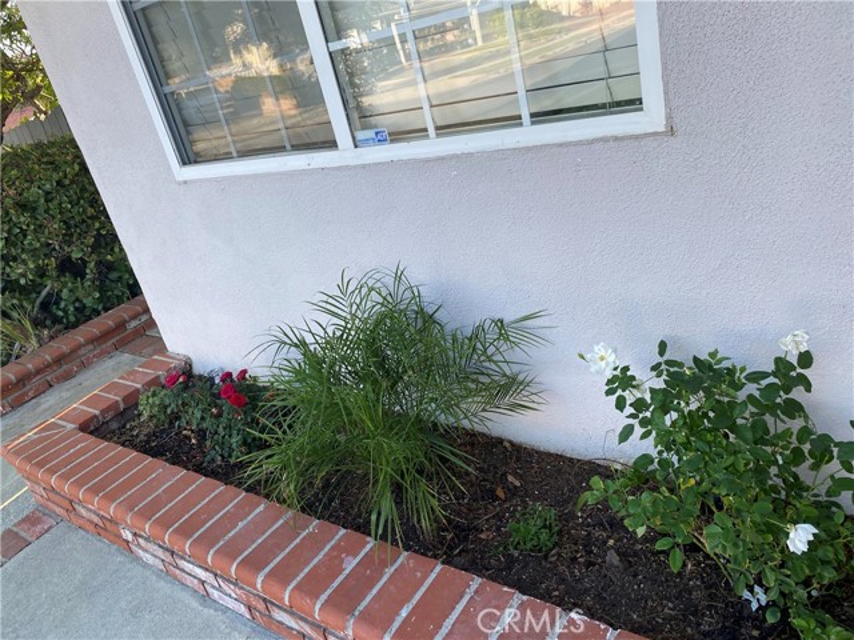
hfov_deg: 67.3
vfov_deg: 53.1
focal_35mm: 26
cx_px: 427
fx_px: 641
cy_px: 320
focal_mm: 4.25
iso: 32
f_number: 1.8
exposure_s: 1/190
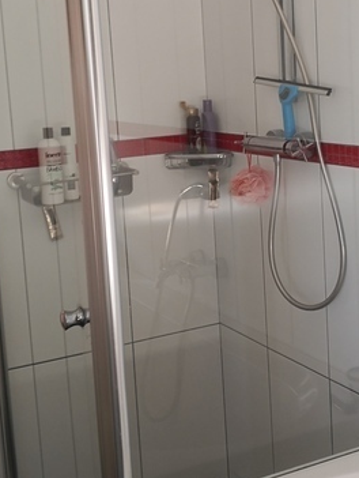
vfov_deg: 32.6
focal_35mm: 59
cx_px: 224
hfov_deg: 24.8
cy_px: 192
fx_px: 814
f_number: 1.6
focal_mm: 3.95
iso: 50
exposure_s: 1/50
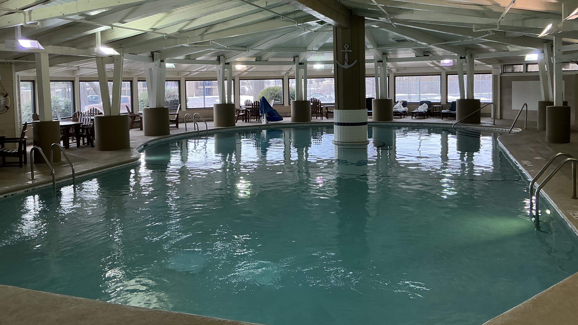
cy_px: 112
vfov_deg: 37.4
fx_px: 475
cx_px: 286
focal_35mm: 31
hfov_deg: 62.6
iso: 32
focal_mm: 3
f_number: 1.8
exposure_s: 1/120
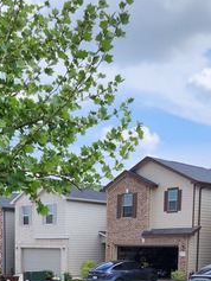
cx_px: 78
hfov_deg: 23.6
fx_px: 503
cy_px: 296
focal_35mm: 62
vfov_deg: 28.7
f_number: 1.8
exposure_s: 1/1019
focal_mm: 6.4
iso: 12
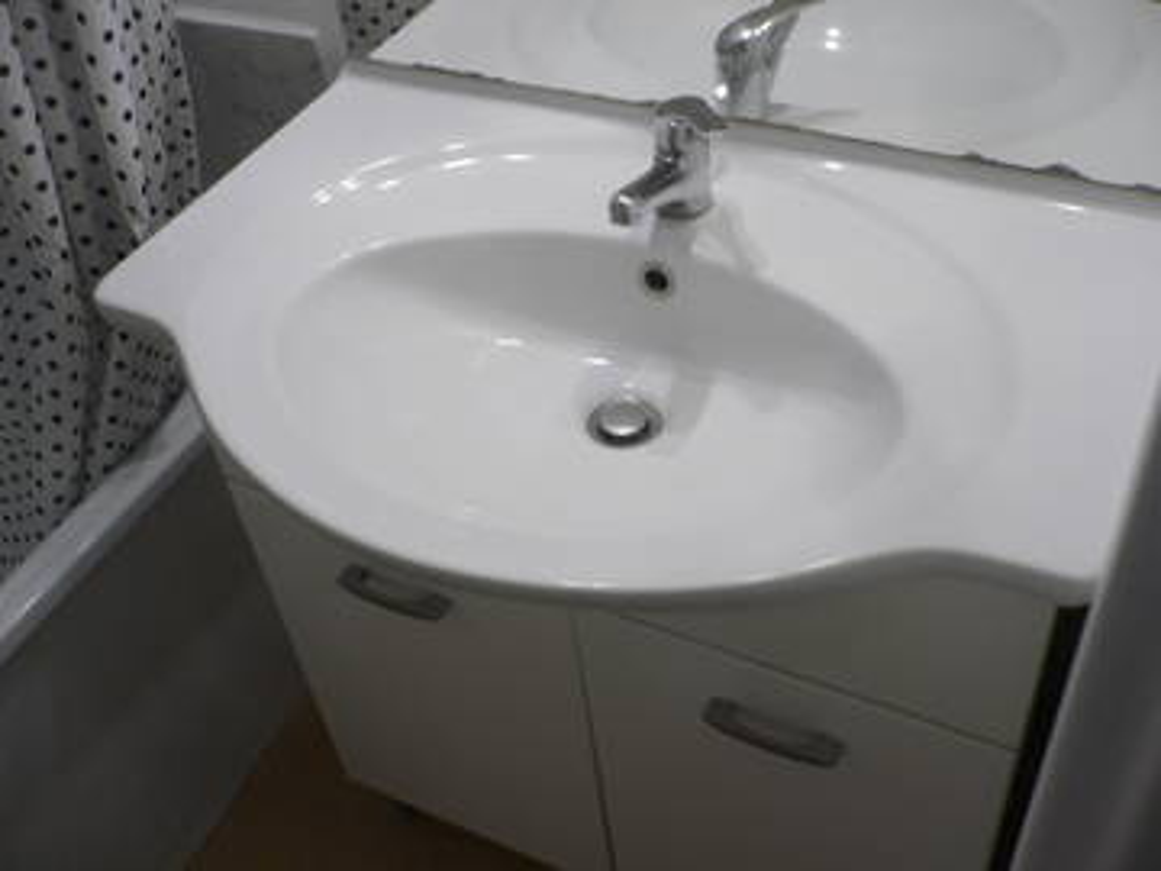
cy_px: 436
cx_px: 580
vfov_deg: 40.7
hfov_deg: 52.6
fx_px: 1174
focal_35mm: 35
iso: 100
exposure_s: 1/30
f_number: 2.8
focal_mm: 5.8
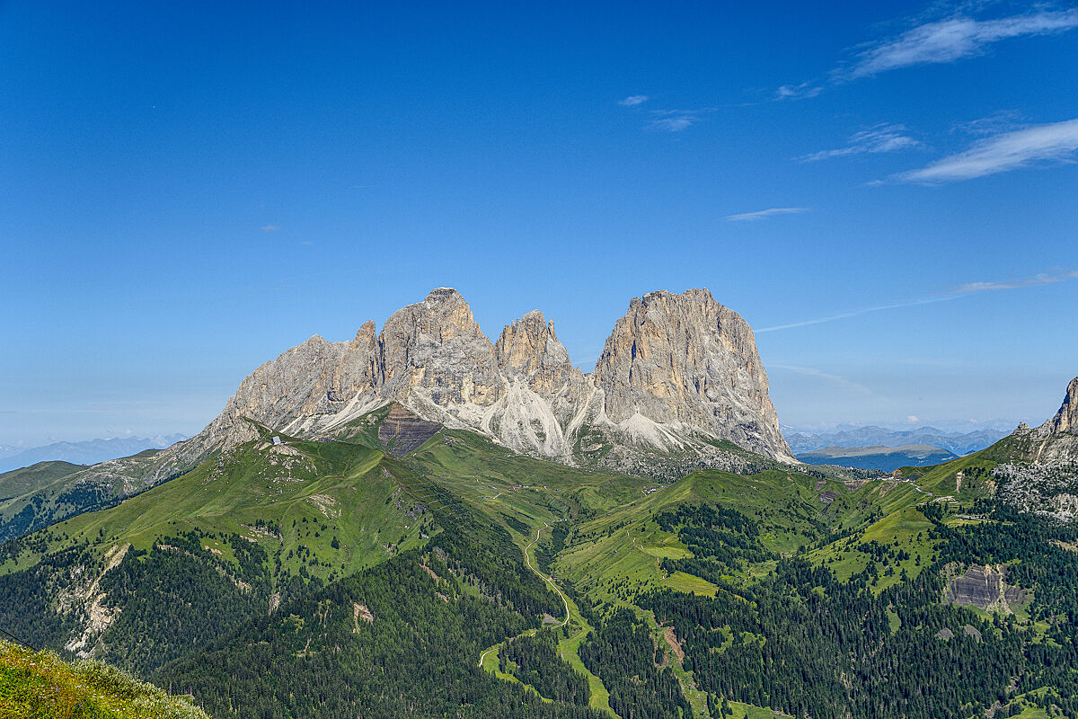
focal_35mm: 51
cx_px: 539
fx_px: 1527
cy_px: 360
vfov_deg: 26.5
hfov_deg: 38.9
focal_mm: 34
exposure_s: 1/800
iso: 100
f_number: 7.1
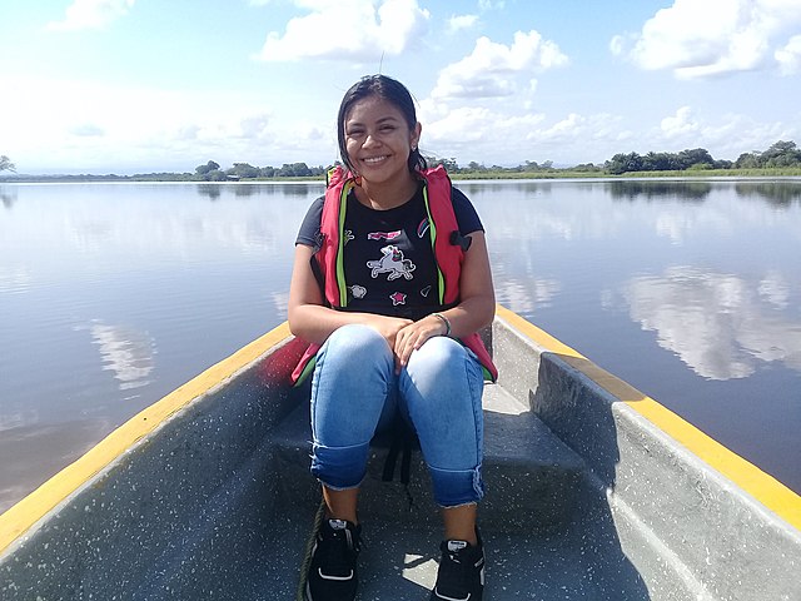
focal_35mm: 31
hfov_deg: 58.4
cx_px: 400
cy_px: 300
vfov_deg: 45.4
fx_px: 717
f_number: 2.2
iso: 50
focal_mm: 3.3
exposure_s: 1/984
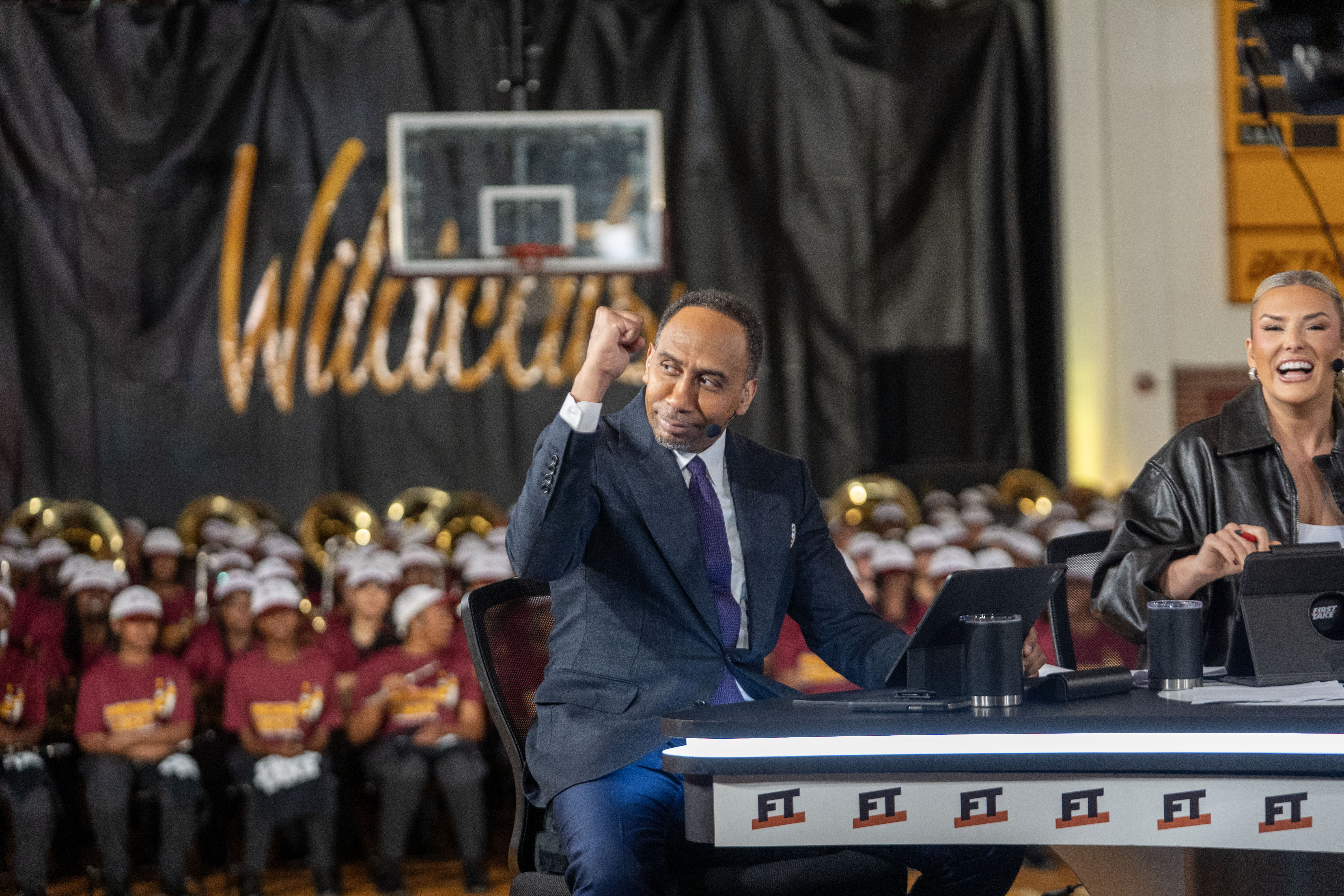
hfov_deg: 22.6
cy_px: 448
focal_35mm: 90
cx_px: 672
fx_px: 3360
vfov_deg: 15.2
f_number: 2.8
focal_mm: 90
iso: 3200
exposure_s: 1/320
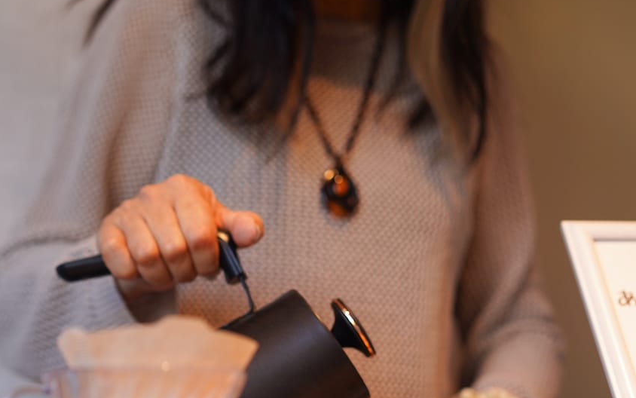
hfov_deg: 24.4
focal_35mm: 85
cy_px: 339
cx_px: 320
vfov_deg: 15.2
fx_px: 1474
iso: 250
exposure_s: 1/125
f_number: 2.8
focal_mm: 55
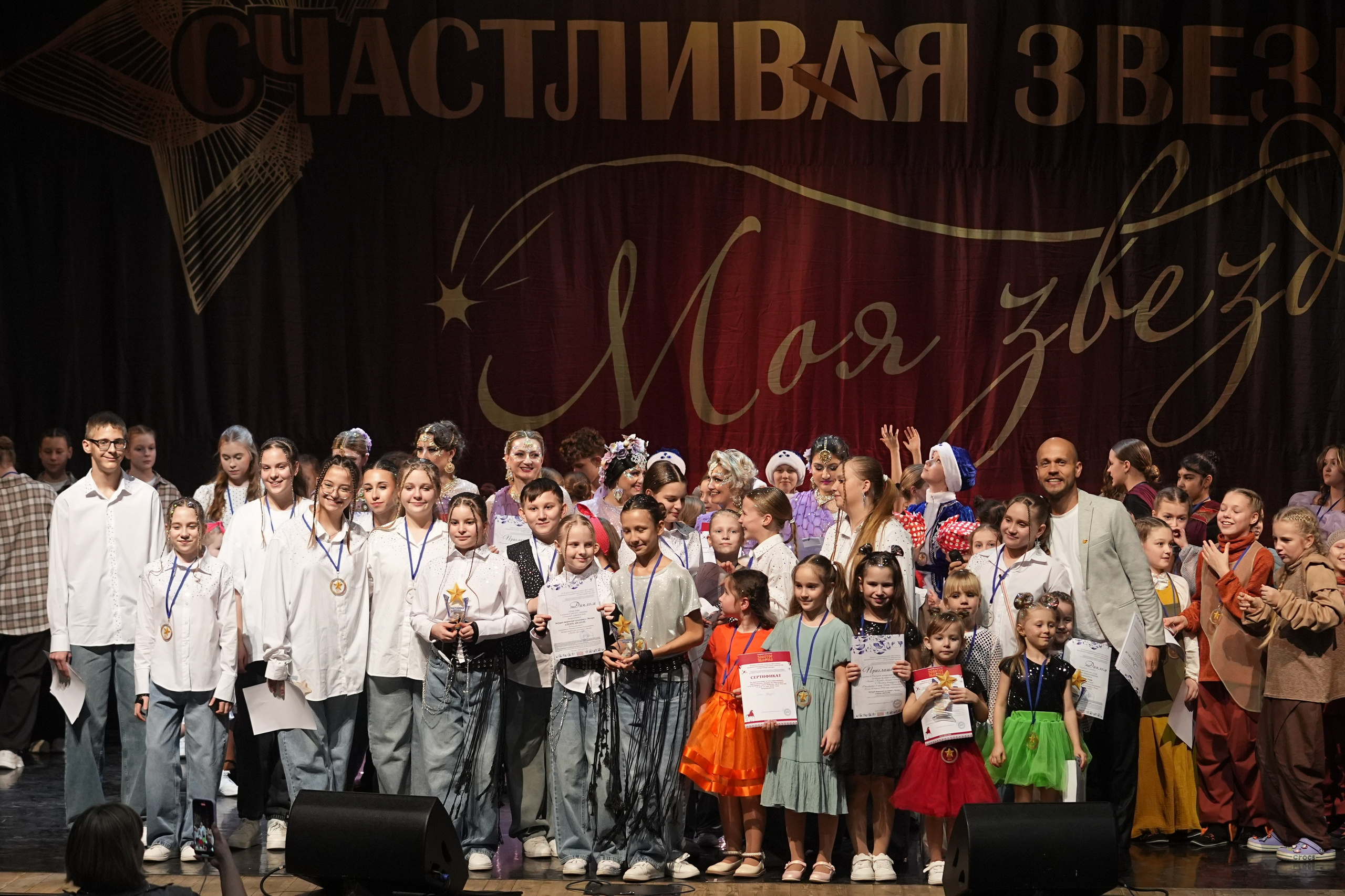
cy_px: 448
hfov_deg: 19.5
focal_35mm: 105
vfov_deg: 13.0
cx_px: 672
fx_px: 3923
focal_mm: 70
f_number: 2.8
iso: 2000
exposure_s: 1/400
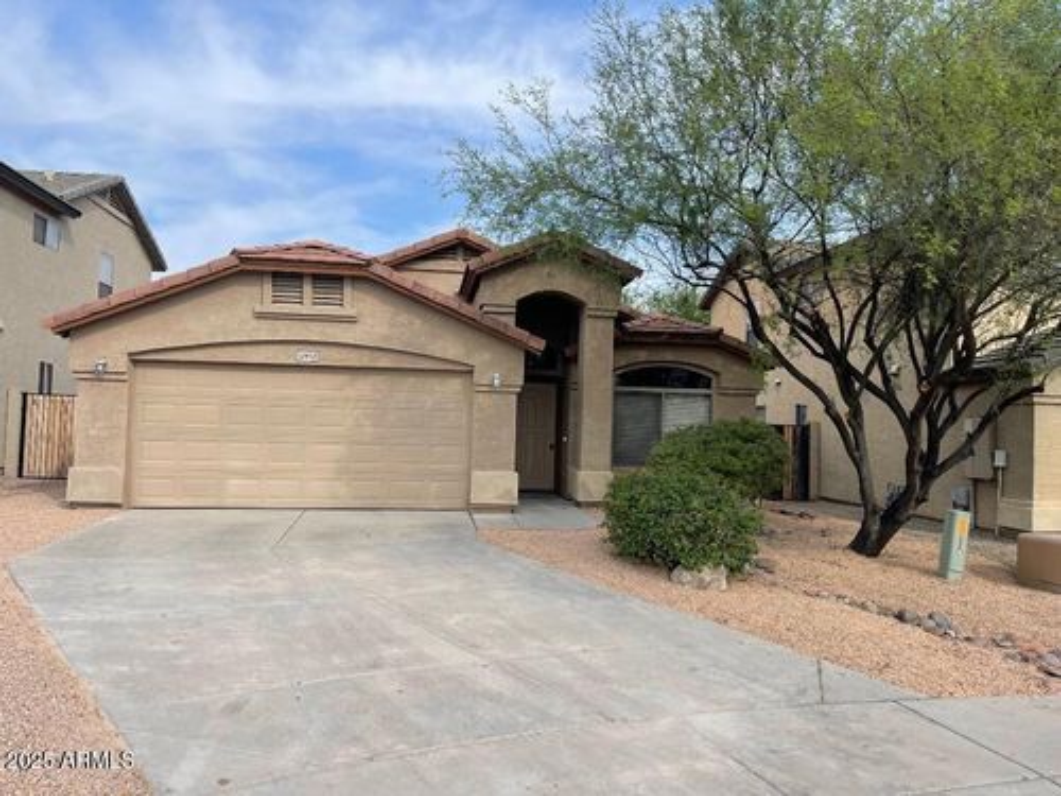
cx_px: 530
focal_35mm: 26
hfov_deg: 67.3
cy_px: 398
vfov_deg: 53.1
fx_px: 797
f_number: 1.6
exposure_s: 1/2660
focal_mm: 5.1
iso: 32
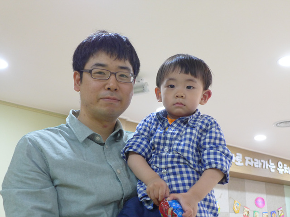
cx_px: 145
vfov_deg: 33.6
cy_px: 108
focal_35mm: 43
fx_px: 360
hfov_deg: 43.9
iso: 400
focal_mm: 8.4
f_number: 1.8
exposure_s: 1/160
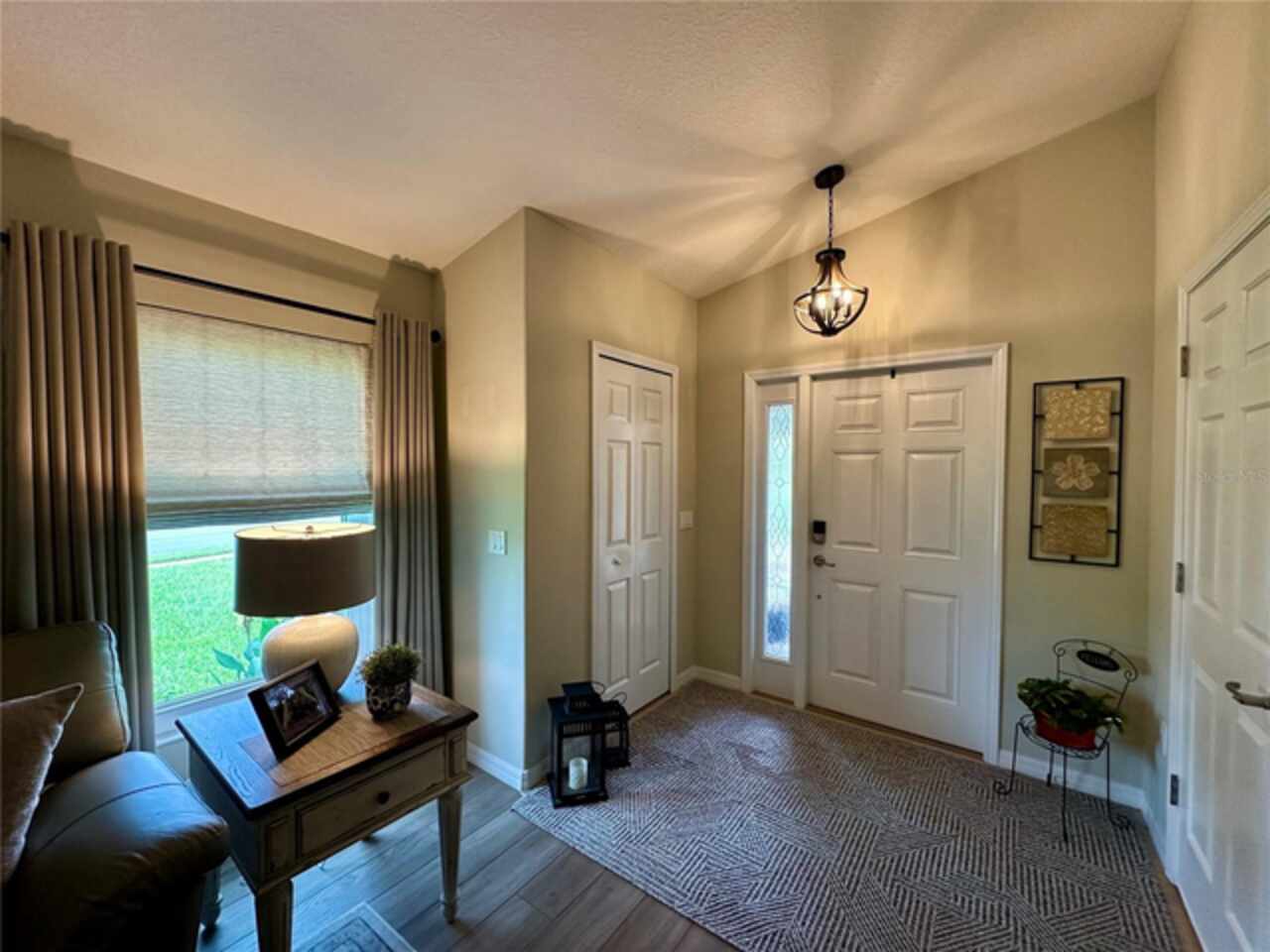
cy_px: 476
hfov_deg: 102.1
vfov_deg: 85.7
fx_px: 514
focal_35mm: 14
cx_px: 635
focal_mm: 2.22
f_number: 2.2
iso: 200
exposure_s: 1/120
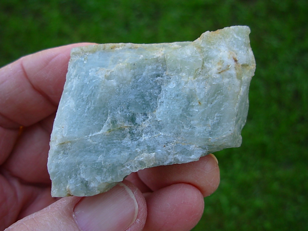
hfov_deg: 49.0
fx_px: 338
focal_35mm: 38
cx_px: 154
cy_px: 116
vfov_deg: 37.7
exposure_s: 1/148
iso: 50
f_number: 2.9
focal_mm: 6.3
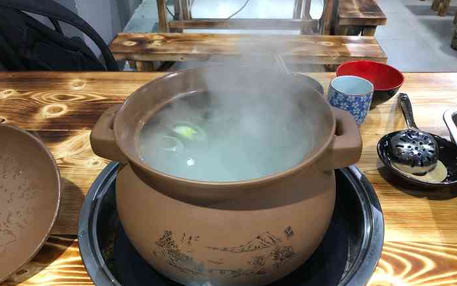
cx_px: 228
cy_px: 172
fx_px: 386
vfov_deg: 40.4
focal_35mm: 31
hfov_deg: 61.2
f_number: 1.8
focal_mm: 3.99
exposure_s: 1/11
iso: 100
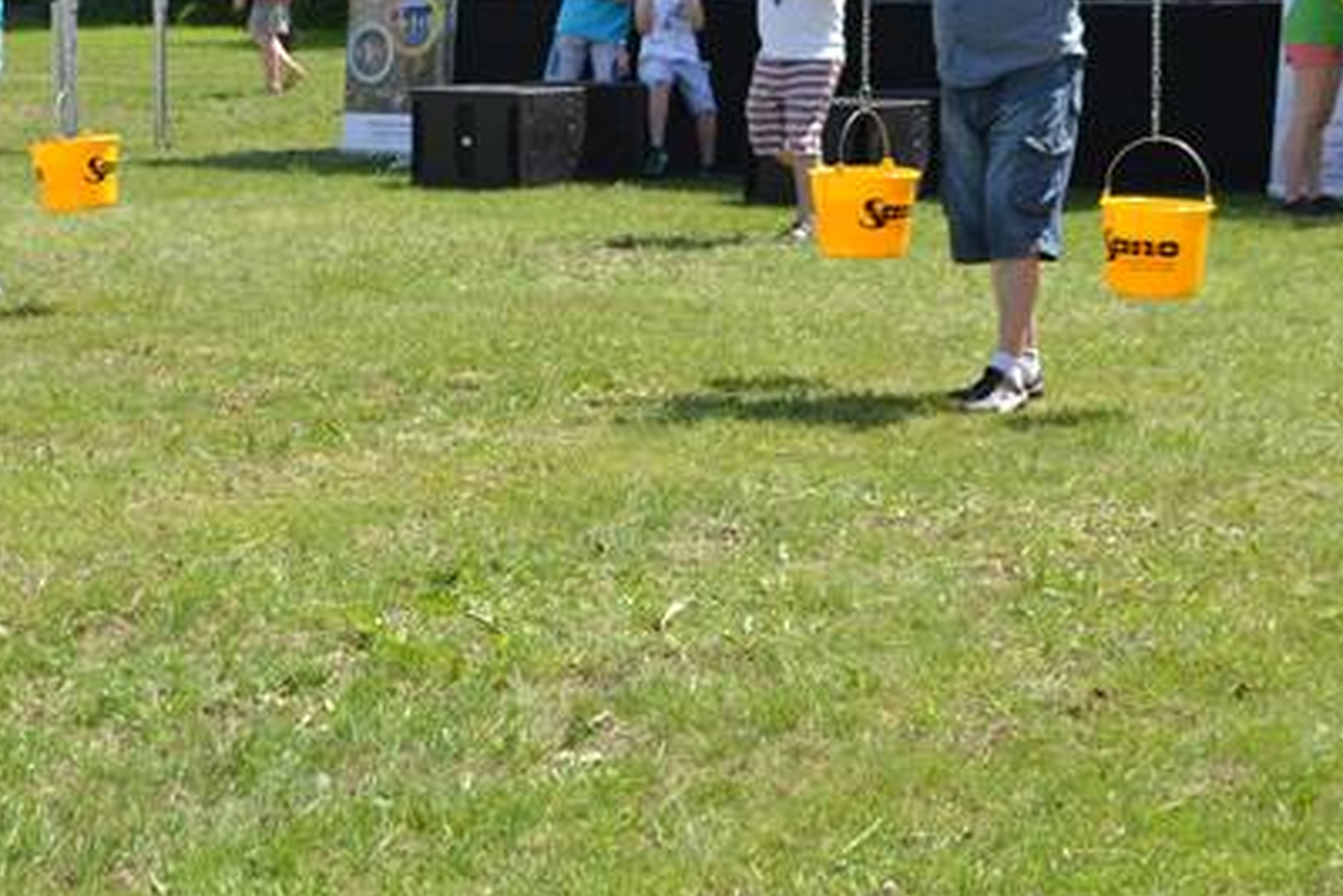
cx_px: 285
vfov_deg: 14.8
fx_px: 3428
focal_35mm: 92
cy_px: 183
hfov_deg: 21.9
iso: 100
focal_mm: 35
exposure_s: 1/200
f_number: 7.1
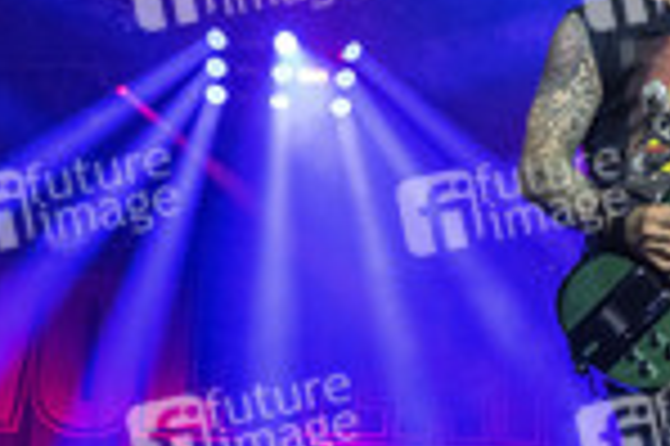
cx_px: 573
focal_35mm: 85
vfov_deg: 16.0
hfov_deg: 23.4
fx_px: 1580
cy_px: 315
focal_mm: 28
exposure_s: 1/320
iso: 3200
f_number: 5.6
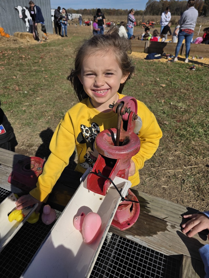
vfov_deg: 73.9
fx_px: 185
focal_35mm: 23
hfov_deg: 58.9
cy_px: 139
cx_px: 104
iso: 50
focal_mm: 6.3
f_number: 1.7
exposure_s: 1/7944
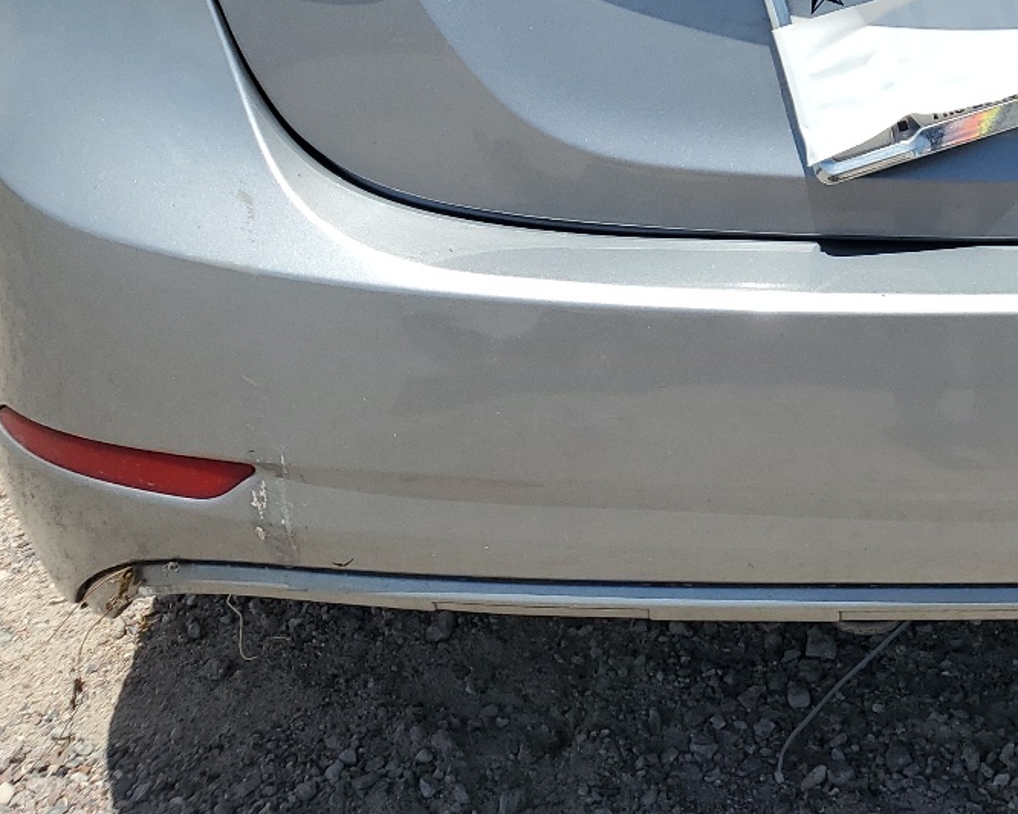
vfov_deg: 23.9
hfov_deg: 29.4
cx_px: 958
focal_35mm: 61
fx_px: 1838
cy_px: 6
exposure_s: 1/5000
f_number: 1.5
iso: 50
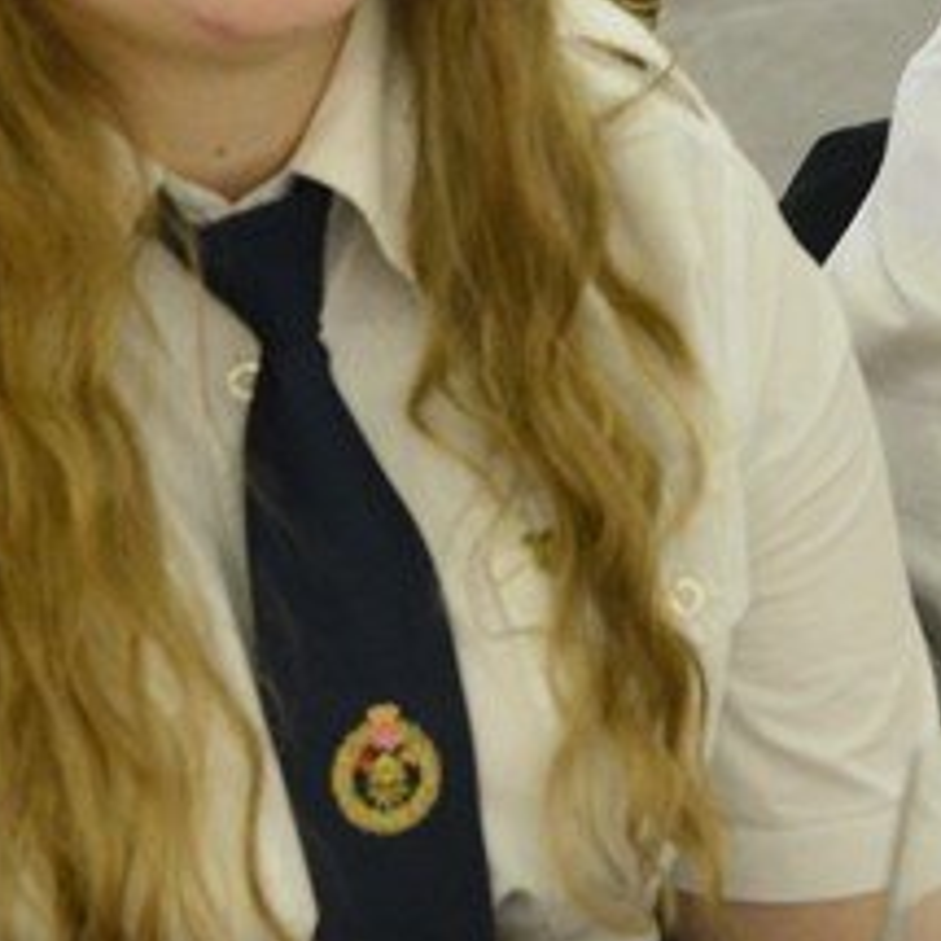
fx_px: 6336
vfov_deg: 8.4
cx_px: 1221
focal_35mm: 206
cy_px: -109
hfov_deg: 8.4
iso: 4000
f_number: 5
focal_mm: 62
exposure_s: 1/125
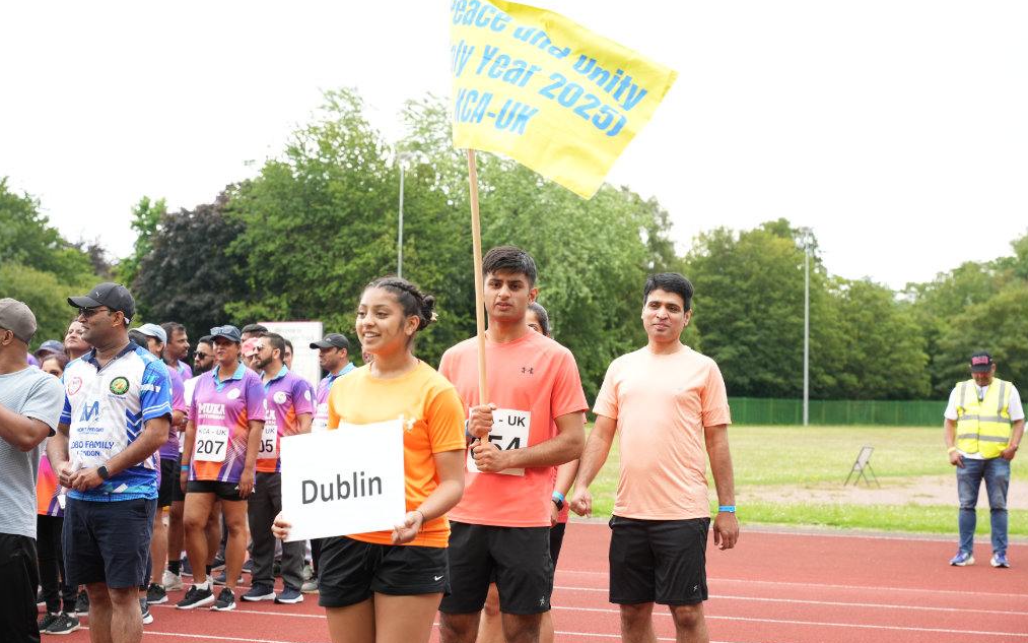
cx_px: 517
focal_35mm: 72
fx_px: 2017
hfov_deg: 28.6
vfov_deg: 18.1
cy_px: 327
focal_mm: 70
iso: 400
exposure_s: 1/250
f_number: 5
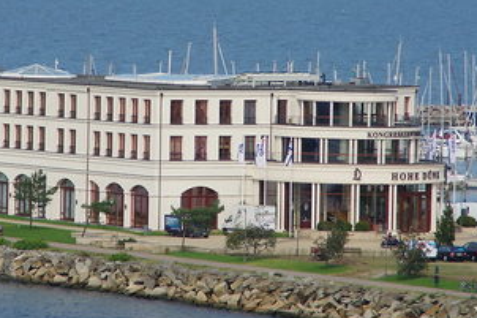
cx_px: 212
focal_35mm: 401
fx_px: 5310
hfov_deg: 5.1
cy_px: 85
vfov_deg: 3.4
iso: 200
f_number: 11
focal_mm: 135
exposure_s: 1/250
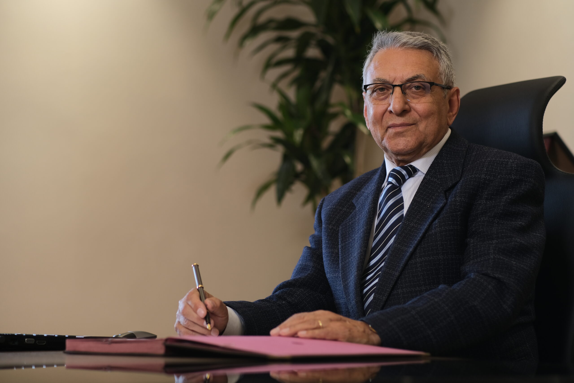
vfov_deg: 16.3
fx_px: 1339
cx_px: 287
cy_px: 192
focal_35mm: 84
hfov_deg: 24.2
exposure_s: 1/320
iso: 320
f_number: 1.8
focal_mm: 56
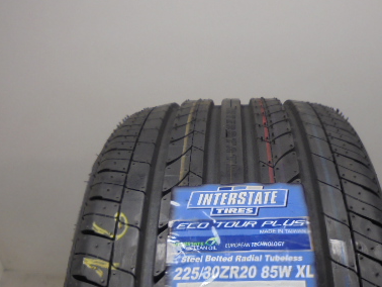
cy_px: 163
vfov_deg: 32.9
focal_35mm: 44
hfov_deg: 42.8
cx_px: 220
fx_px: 486
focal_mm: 4.6
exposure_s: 1/40
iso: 100
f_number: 3.5
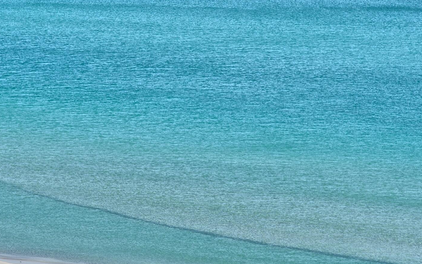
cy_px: 121
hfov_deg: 11.3
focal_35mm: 185
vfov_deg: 7.1
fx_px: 2128
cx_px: 202
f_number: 9.5
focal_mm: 85
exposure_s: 1/250
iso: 100
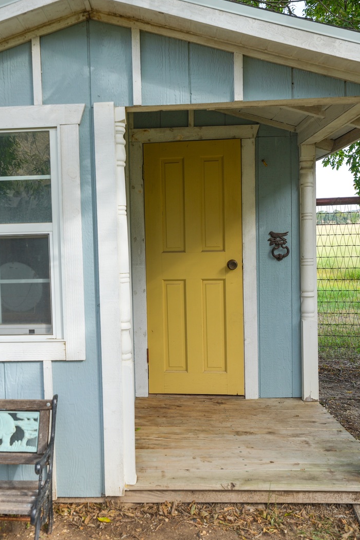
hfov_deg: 38.5
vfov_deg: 55.8
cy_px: 265
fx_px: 510
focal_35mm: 34
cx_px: 124
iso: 100
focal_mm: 22
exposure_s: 1/160
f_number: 4
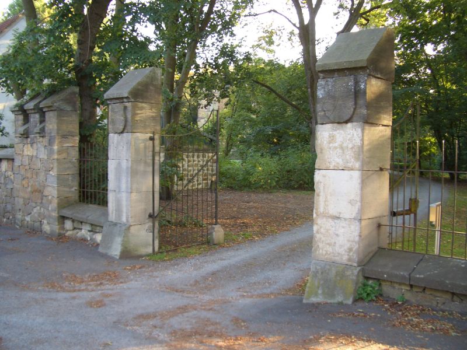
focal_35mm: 35
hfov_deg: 52.6
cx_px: 234
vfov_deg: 40.7
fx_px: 472
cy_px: 175
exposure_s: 1/60
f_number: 2.6
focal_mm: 5.8
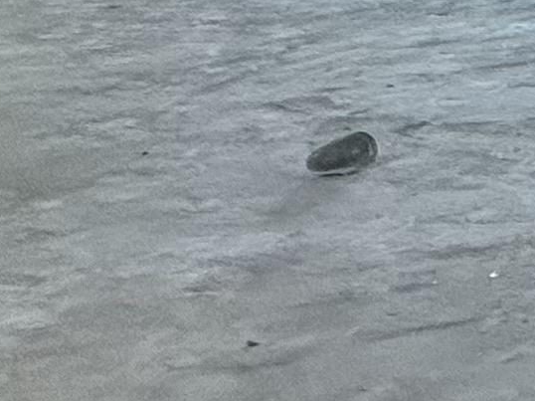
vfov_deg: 13.0
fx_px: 1622
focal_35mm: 105
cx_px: 1481
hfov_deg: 12.1
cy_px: -267
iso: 125
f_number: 2.2
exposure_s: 1/99
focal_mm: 2.22
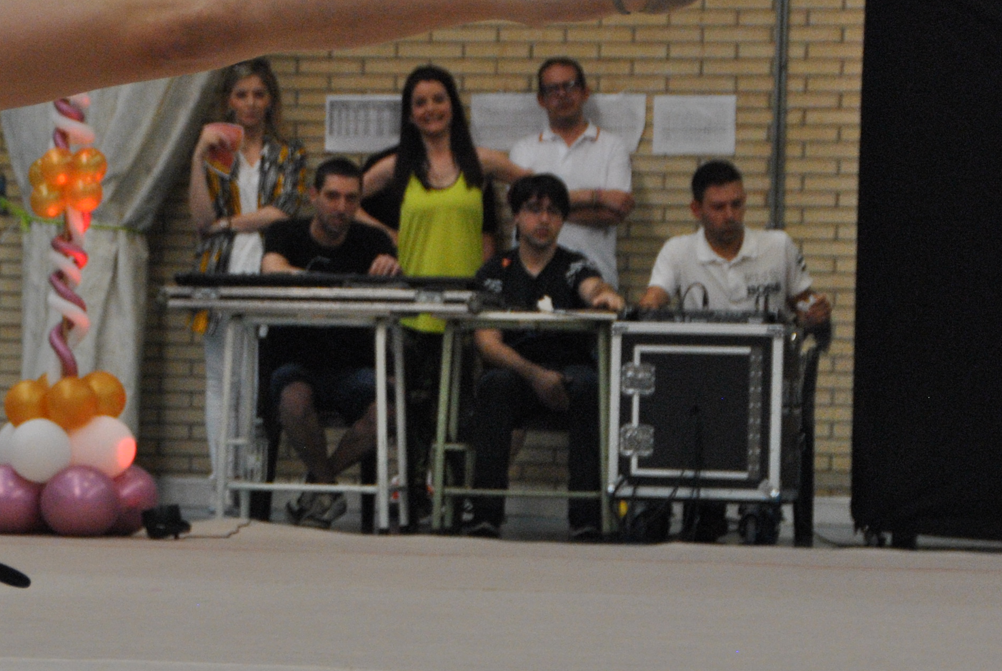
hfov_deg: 8.9
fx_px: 6438
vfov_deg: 6.0
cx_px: 99
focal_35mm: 231
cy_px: 358
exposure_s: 1/250
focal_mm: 75
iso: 800
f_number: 5.3
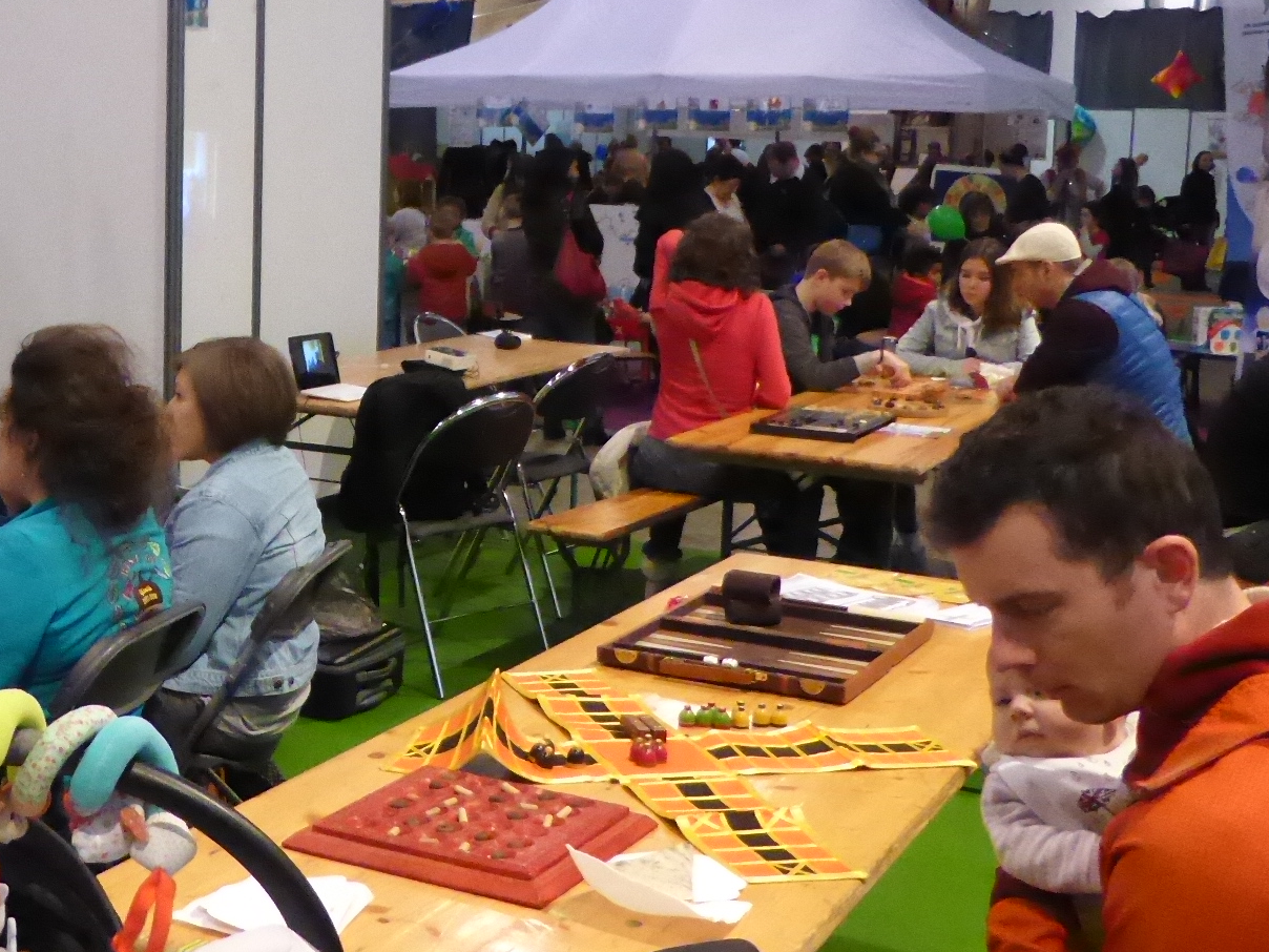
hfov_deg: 34.9
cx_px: 227
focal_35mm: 53
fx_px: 1943
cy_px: 365
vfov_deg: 27.4
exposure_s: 1/80
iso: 1600
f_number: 3.3
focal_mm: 4.3
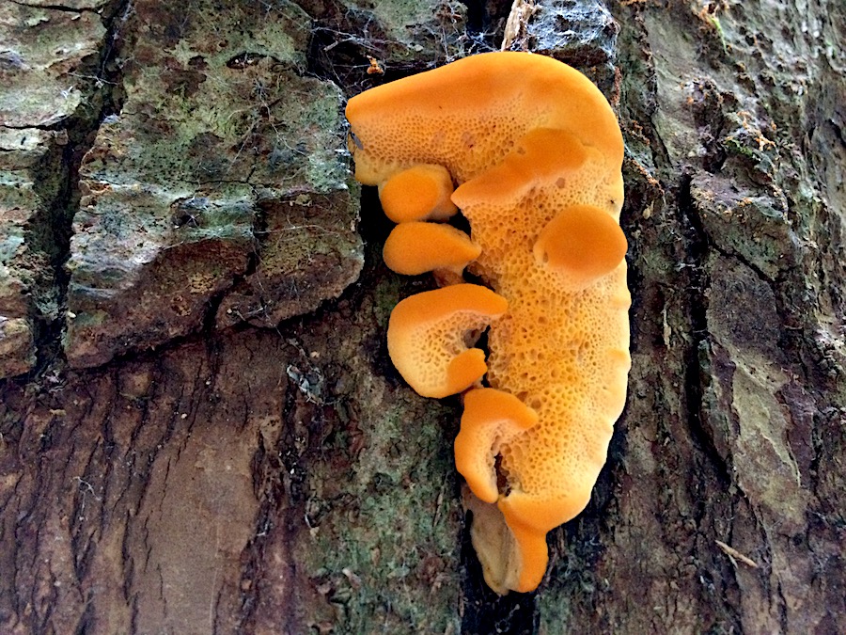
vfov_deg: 48.2
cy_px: 318
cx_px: 423
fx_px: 709
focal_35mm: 29
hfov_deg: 61.7
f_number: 2.2
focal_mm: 4.15
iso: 320
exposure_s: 1/20
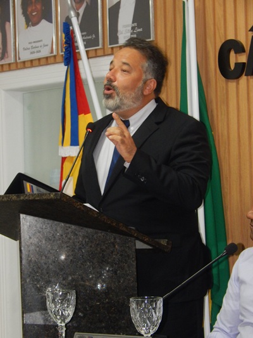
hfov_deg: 10.5
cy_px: 169
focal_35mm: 141
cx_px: 126
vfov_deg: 14.0
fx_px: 1373
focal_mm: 25.3
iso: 560
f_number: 4.9
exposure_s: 1/30
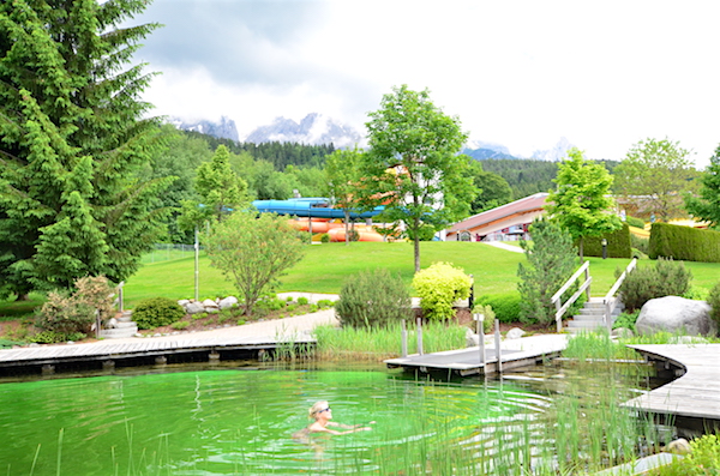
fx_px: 658
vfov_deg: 39.8
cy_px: 238
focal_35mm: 33
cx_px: 360
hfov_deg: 57.3
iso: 640
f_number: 8
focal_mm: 22
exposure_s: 1/250
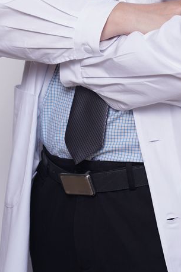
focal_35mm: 223
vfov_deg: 9.2
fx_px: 1680
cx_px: 141
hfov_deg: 6.2
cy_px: -2
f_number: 5.6
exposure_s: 1/160
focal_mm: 85
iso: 160
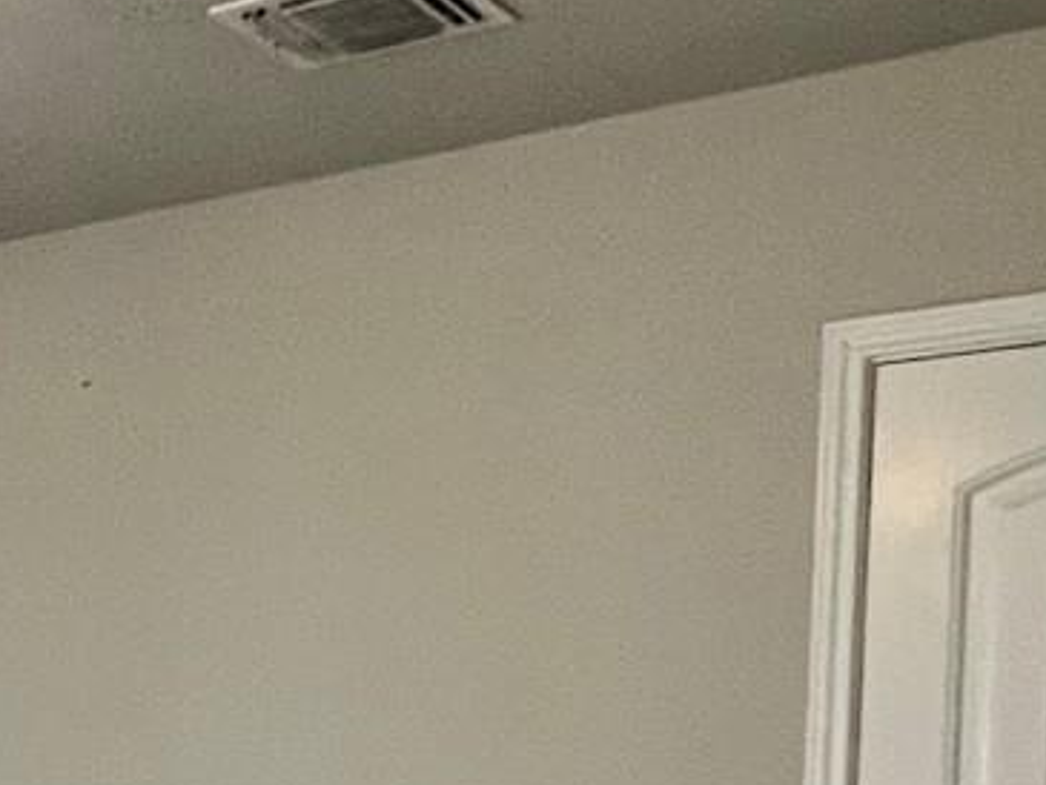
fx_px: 2207
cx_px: -252
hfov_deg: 23.9
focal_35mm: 73
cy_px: 963
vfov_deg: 19.0
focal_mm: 1.57
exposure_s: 1/60
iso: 500
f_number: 1.8
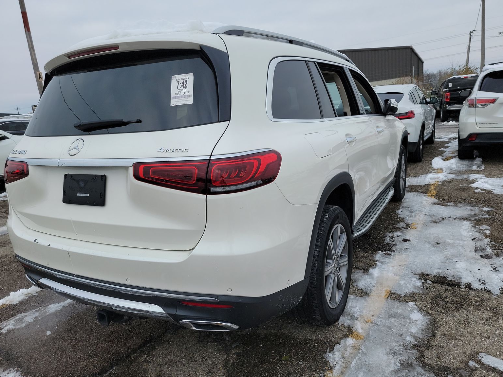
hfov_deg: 69.4
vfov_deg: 54.9
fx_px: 363
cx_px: 256
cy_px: 191
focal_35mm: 25
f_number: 1.8
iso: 50
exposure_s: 1/911
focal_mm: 6.7
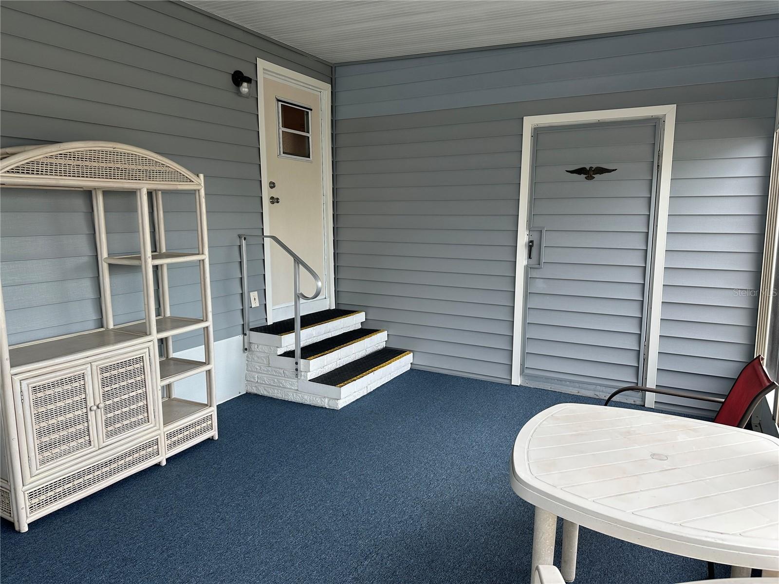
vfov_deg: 56.8
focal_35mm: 24
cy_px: 292
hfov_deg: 71.6
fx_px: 540
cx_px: 390
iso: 80
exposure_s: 1/121
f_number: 1.78
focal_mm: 6.86
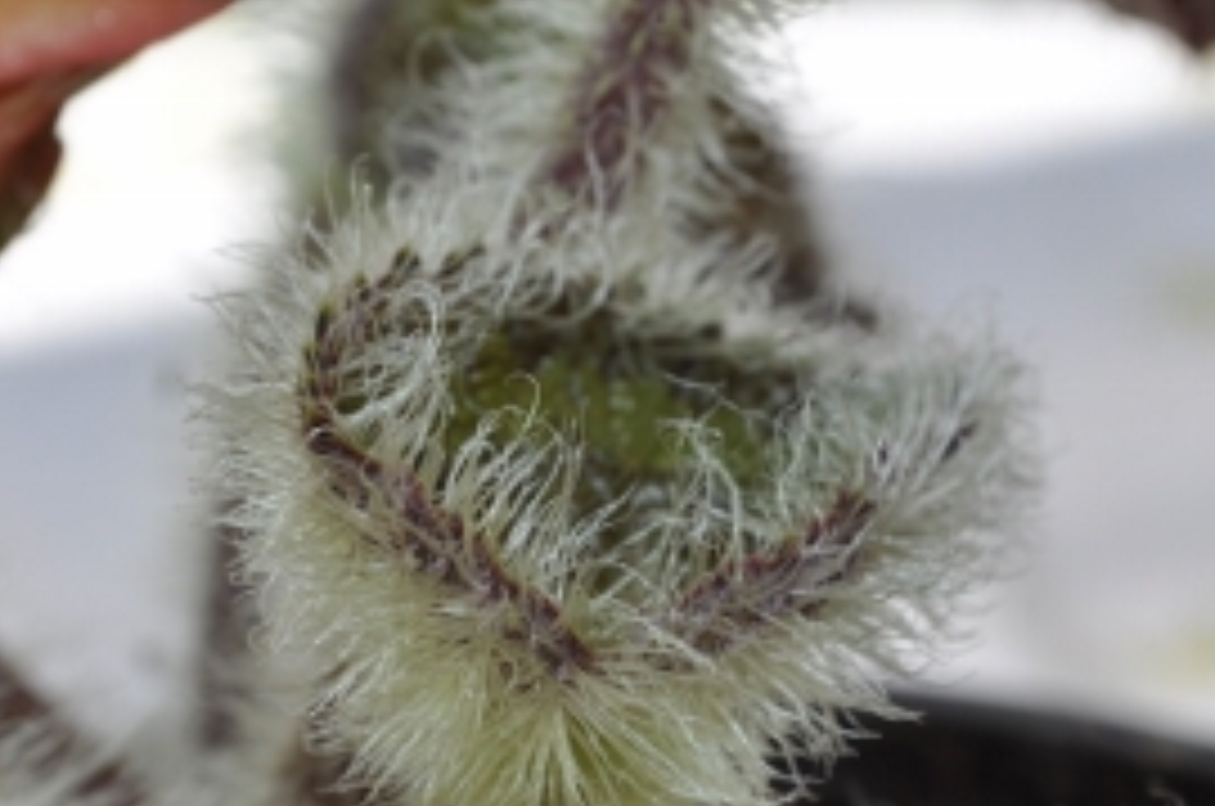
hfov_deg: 17.1
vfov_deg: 11.3
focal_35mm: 120
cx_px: 531
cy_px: 633
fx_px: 4043
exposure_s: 1/200
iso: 200
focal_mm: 48
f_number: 11
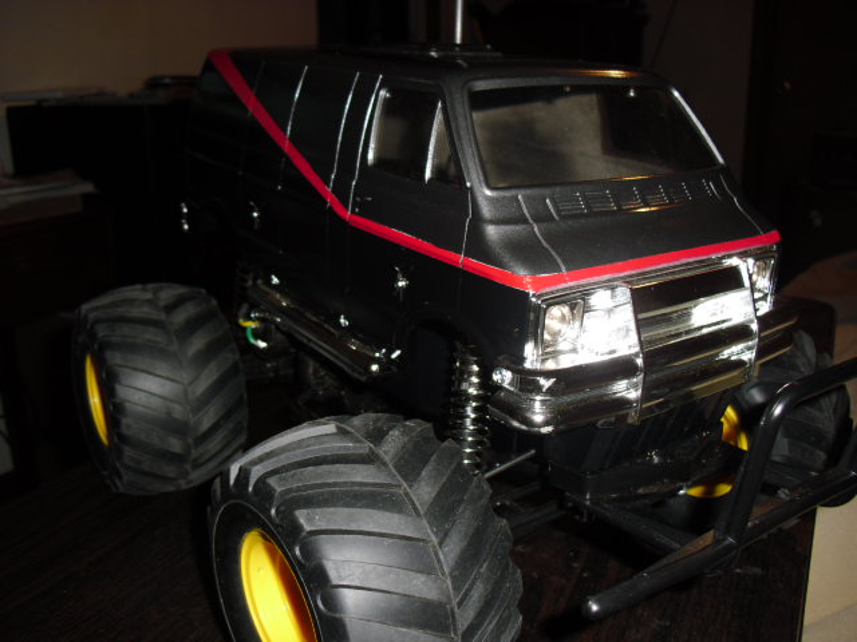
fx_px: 891
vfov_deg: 39.7
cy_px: 321
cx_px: 428
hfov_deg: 51.4
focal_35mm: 36
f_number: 3.1
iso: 100
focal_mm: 6.3
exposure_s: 1/60
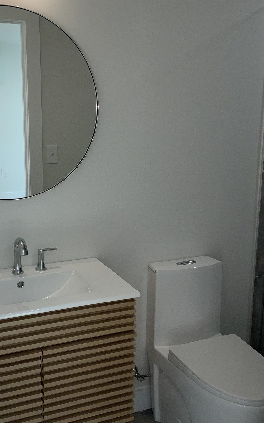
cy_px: 208
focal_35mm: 41
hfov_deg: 31.2
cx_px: 107
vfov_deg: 48.2
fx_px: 472
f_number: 1.8
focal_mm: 3
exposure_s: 1/120
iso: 16
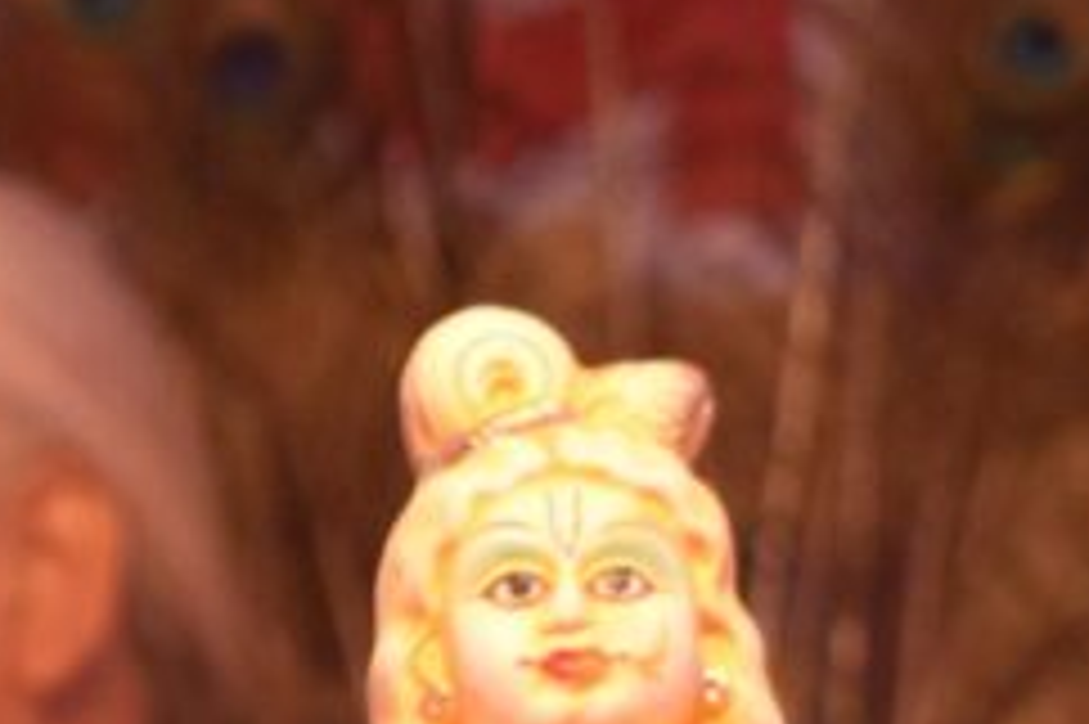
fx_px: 7177
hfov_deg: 8.5
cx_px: -441
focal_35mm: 237
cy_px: 699
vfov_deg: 5.8
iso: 1600
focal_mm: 55
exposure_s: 1/160
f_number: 6.3
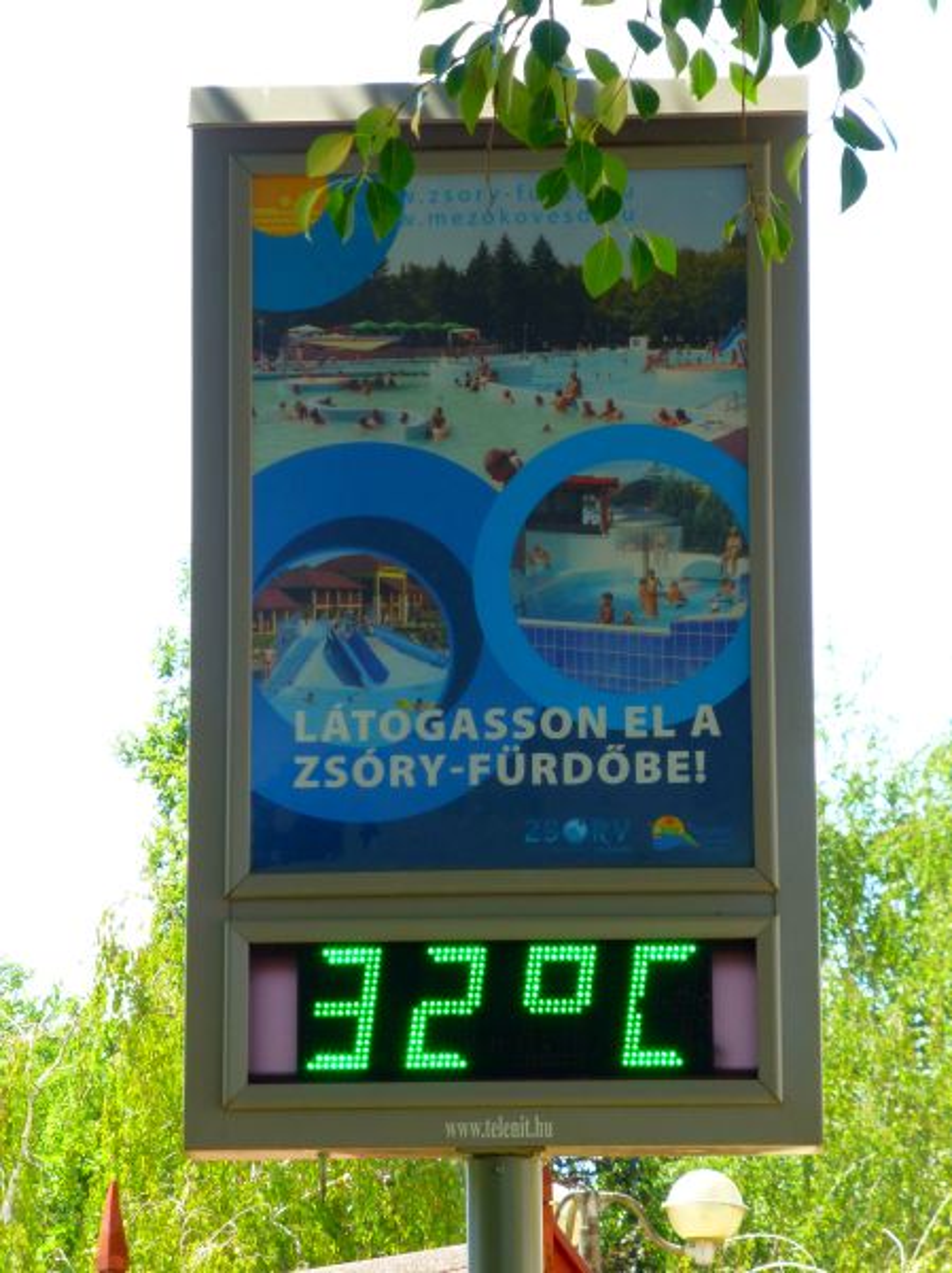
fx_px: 5875
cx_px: 476
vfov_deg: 12.4
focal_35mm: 160
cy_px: 636
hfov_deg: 9.3
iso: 100
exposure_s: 1/80
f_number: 5.4
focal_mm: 25.9
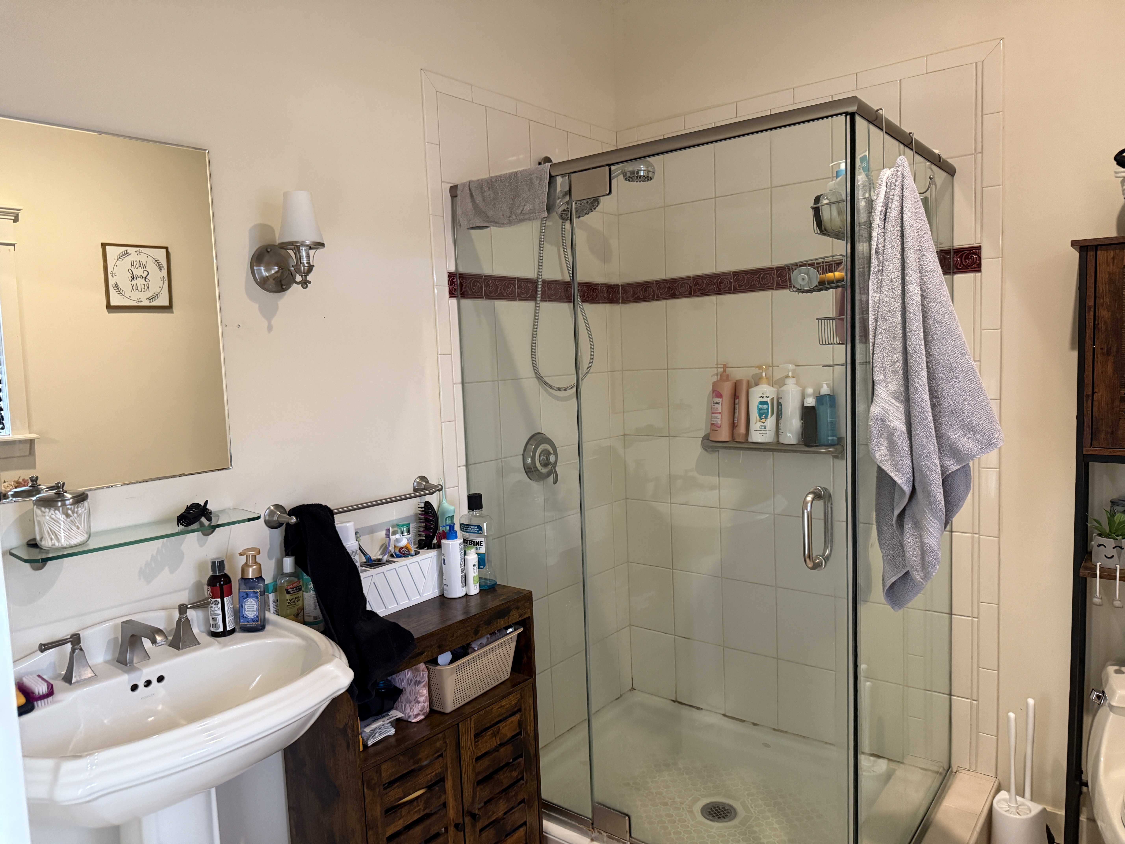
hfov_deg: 71.6
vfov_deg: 56.8
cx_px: 562
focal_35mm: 24
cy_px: 422
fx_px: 780
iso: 500
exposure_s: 1/60
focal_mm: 6.76
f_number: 1.78
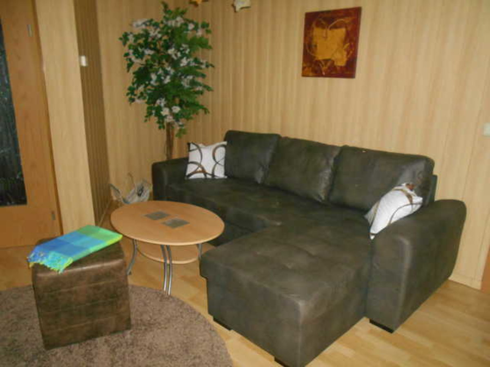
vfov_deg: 53.1
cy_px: 184
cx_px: 245
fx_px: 368
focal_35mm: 26
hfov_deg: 67.3
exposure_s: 1/25
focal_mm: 4.6
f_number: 3.2
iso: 640
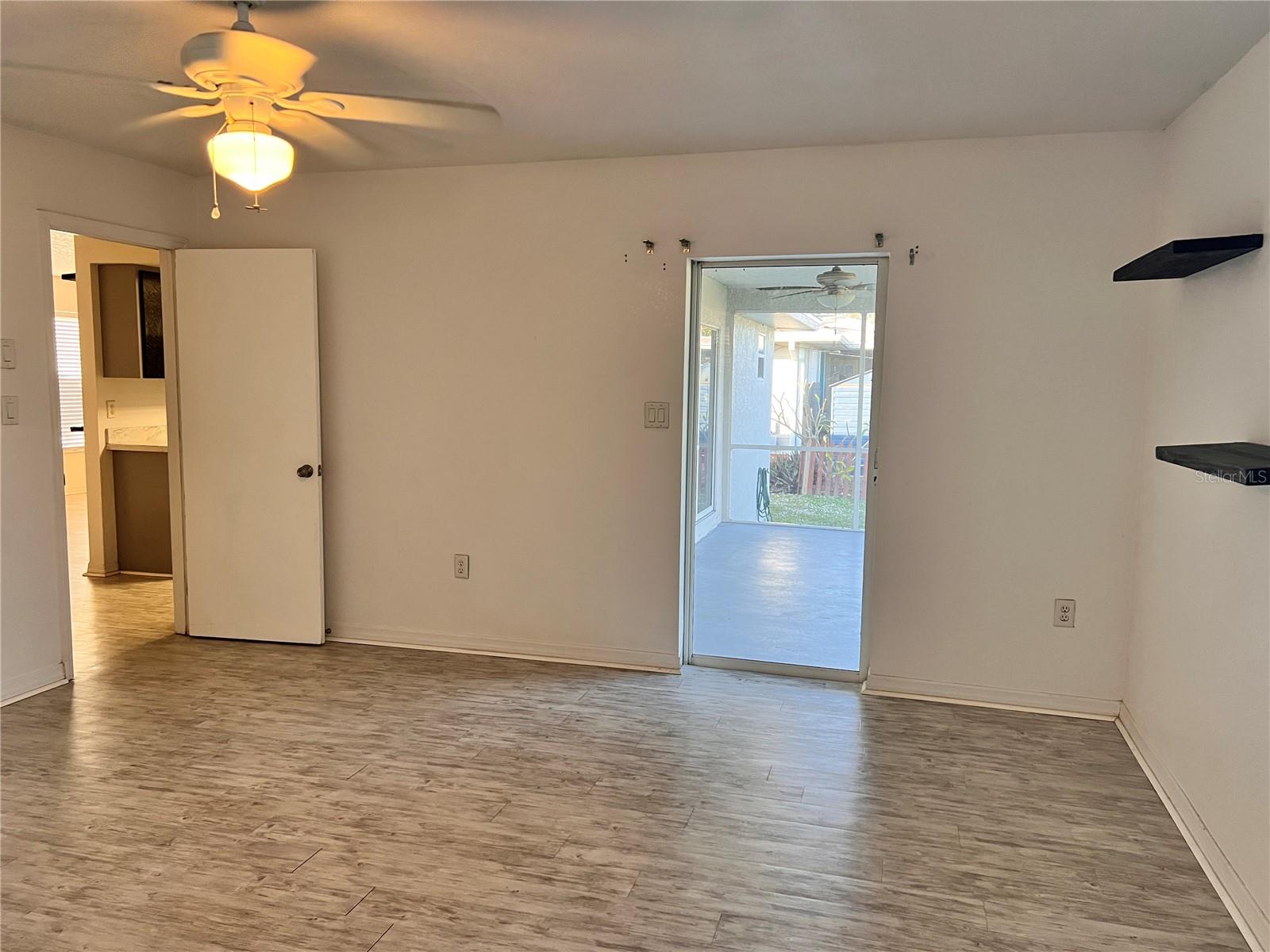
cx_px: 635
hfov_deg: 67.3
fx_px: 954
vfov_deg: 53.1
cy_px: 476
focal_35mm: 26
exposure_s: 1/62
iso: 100
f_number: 1.5
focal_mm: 5.7
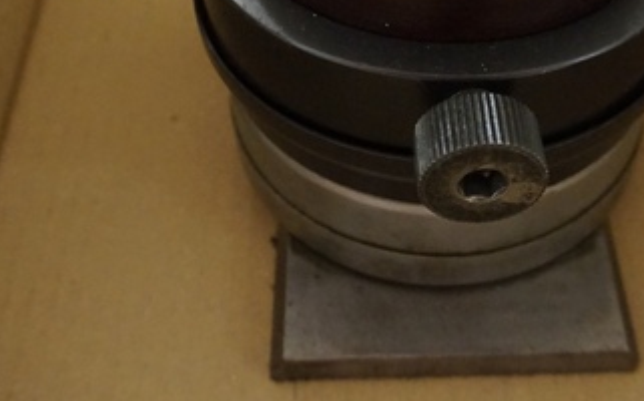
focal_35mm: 55
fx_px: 964
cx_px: 354
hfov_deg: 36.9
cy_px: 2
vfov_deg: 22.6
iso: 3200
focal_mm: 16
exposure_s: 1/25
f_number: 3.5
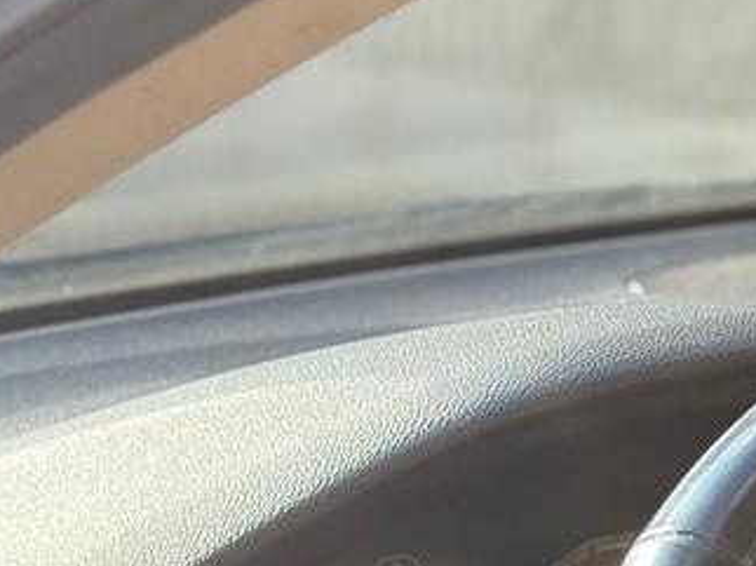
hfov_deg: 9.9
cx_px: 1294
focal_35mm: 191
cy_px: 662
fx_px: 4168
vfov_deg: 7.7
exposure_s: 1/377
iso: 80
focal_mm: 6.76
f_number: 1.78
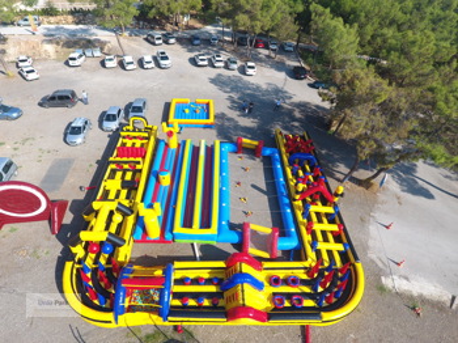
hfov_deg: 81.8
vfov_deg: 65.9
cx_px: 229
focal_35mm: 20
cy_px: 172
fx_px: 264
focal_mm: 3.61
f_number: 2.8
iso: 100
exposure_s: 1/488
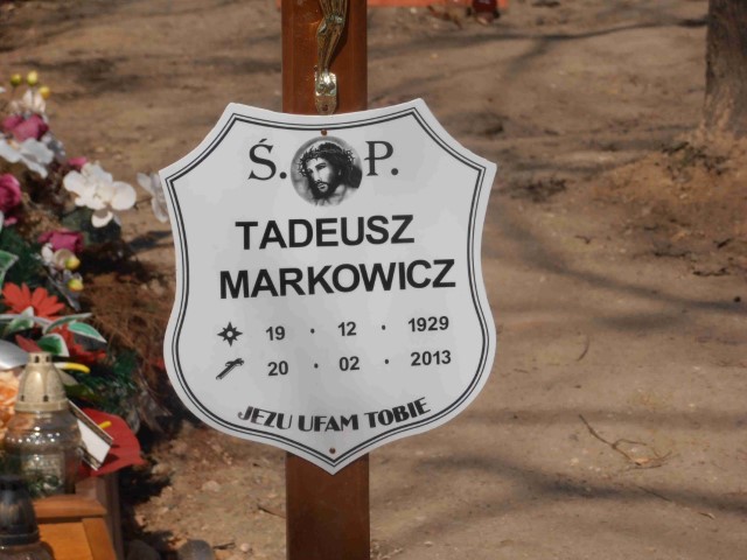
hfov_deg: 11.9
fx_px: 3582
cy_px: 280
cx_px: 374
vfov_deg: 8.9
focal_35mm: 166
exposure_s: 1/1250
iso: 80
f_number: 5.9
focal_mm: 29.44
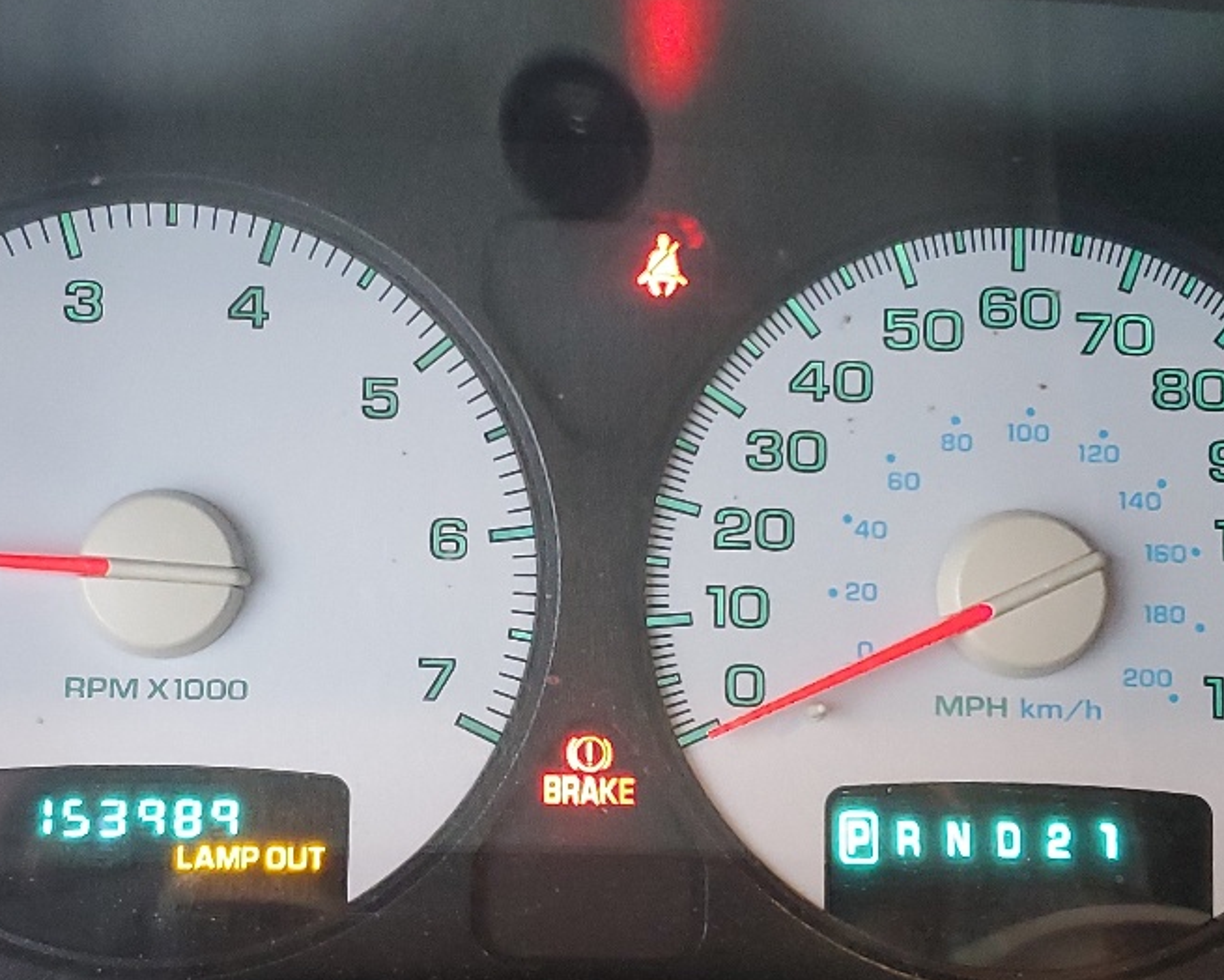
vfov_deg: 24.6
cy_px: 567
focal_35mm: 62
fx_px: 2246
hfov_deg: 30.4
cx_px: 529
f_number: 1.5
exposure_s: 1/50
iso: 304
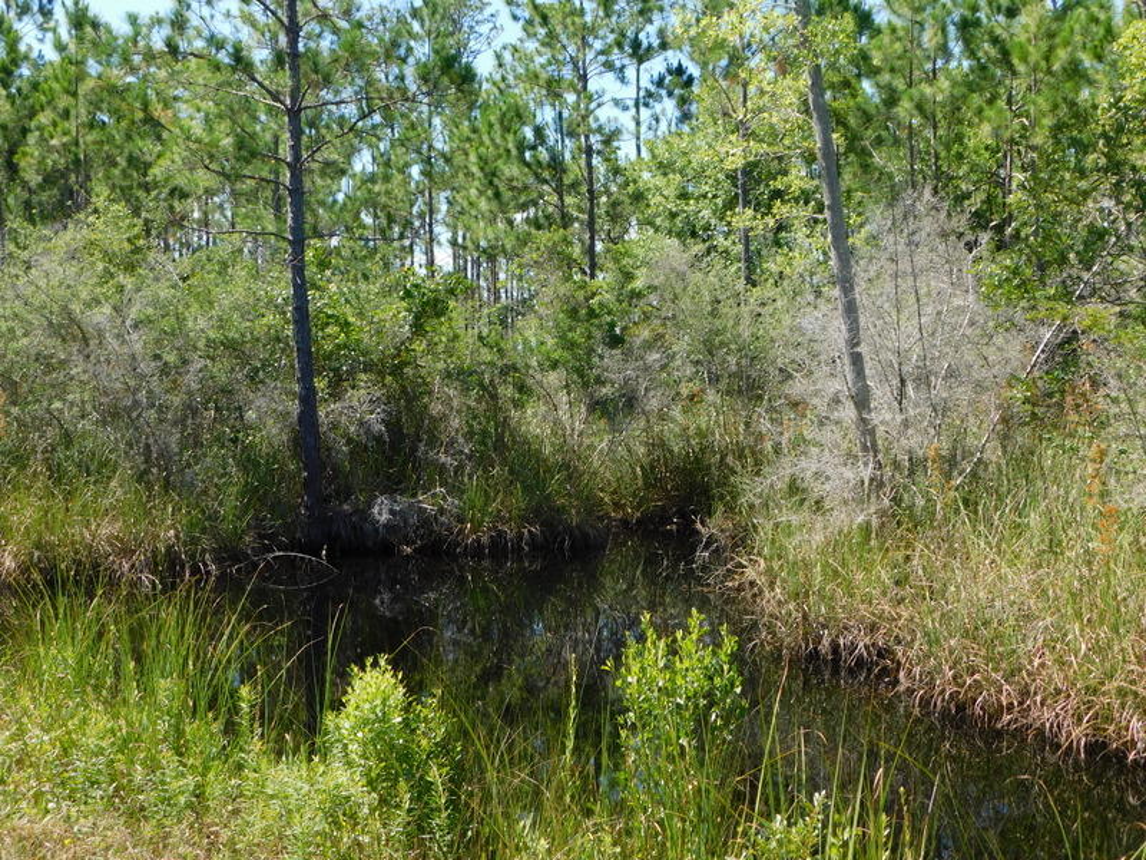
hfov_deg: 46.8
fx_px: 1324
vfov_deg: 36.0
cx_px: 573
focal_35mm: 40
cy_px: 430
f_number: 3.6
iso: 125
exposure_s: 1/400
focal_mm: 7.1
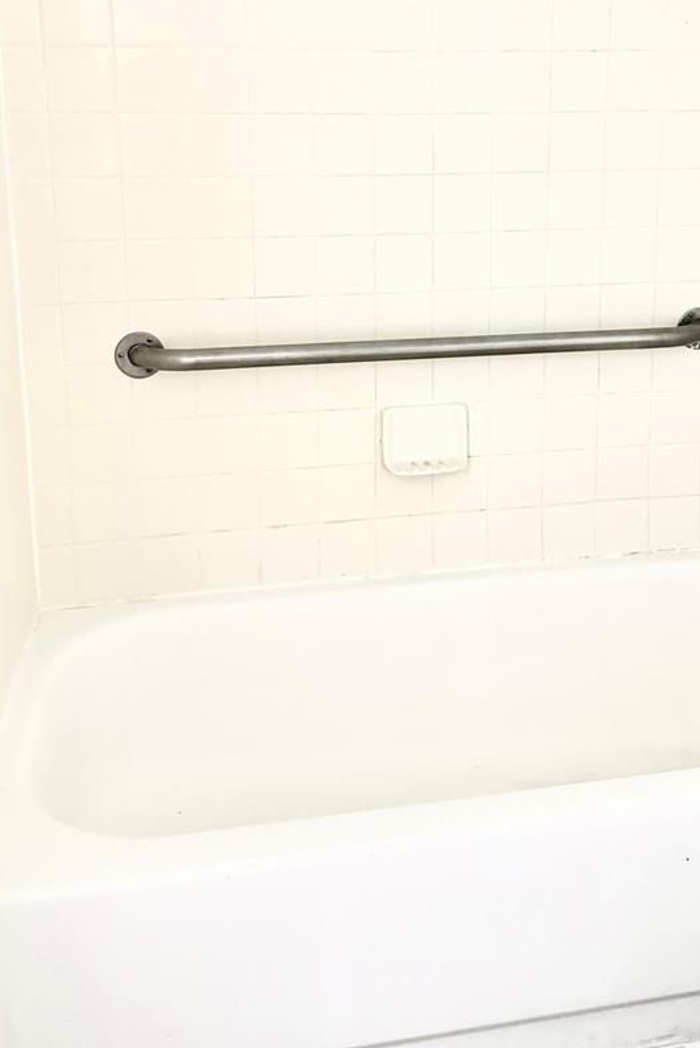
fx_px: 1107
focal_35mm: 38
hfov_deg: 34.9
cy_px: 273
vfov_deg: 48.9
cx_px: 439
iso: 640
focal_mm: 6.76
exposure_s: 1/60
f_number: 1.78
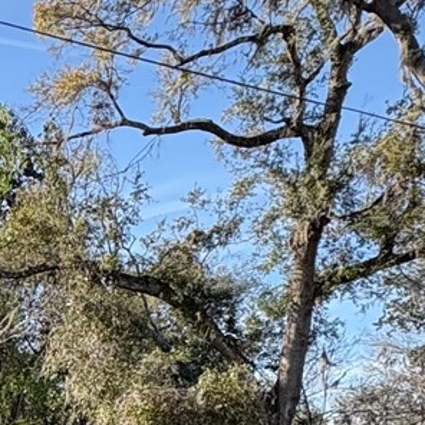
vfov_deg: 23.8
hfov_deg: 20.9
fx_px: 931
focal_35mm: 67
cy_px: 491
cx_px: -251
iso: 64
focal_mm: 2.22
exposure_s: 1/631
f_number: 2.2
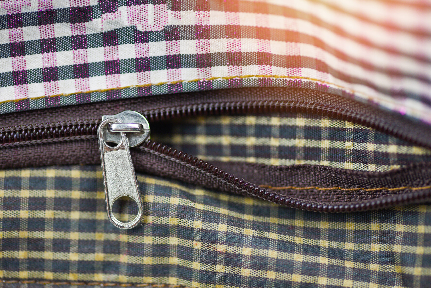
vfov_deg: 13.1
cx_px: 216
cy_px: 144
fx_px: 1258
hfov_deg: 19.4
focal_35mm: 105
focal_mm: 105
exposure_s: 1/160
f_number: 4.5
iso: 500
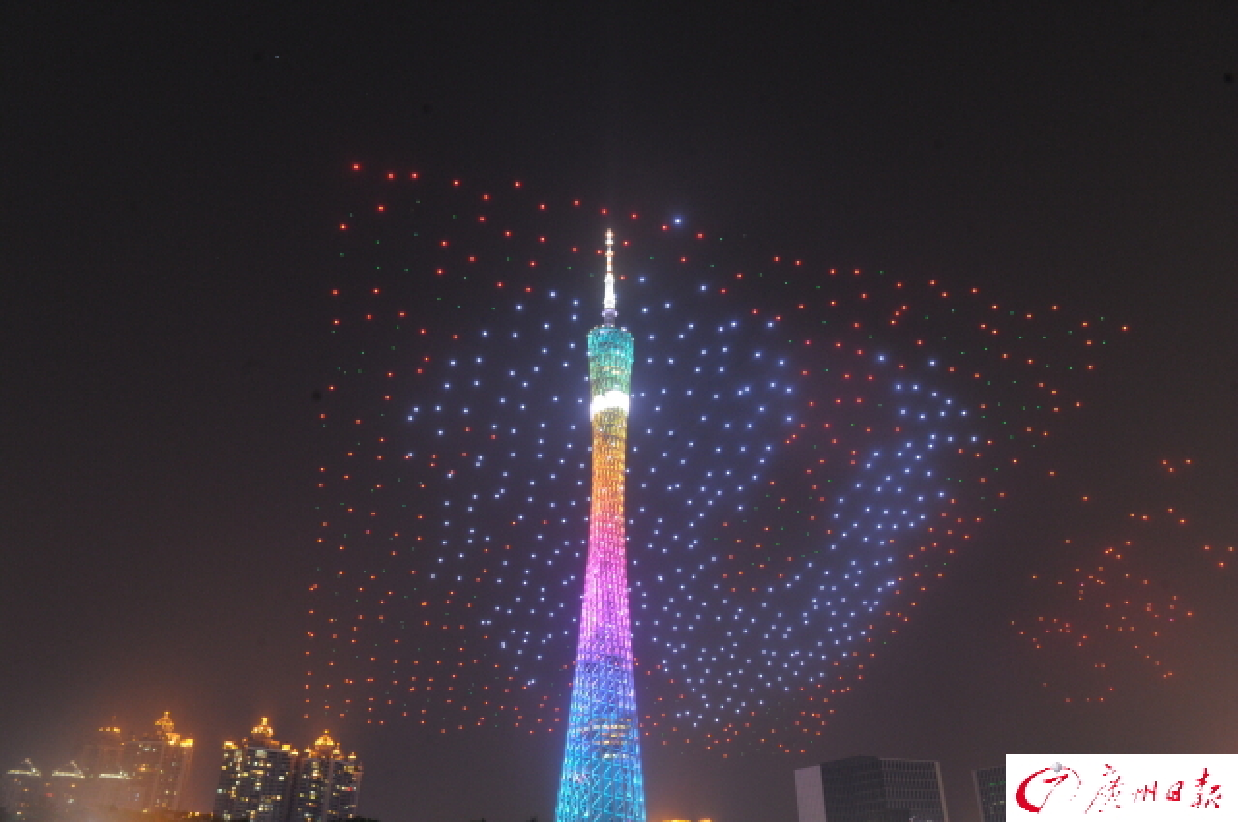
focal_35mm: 24
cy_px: 411
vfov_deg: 53.0
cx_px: 619
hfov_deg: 73.8
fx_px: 824
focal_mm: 24
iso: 3200
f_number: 9
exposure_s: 1/2.5
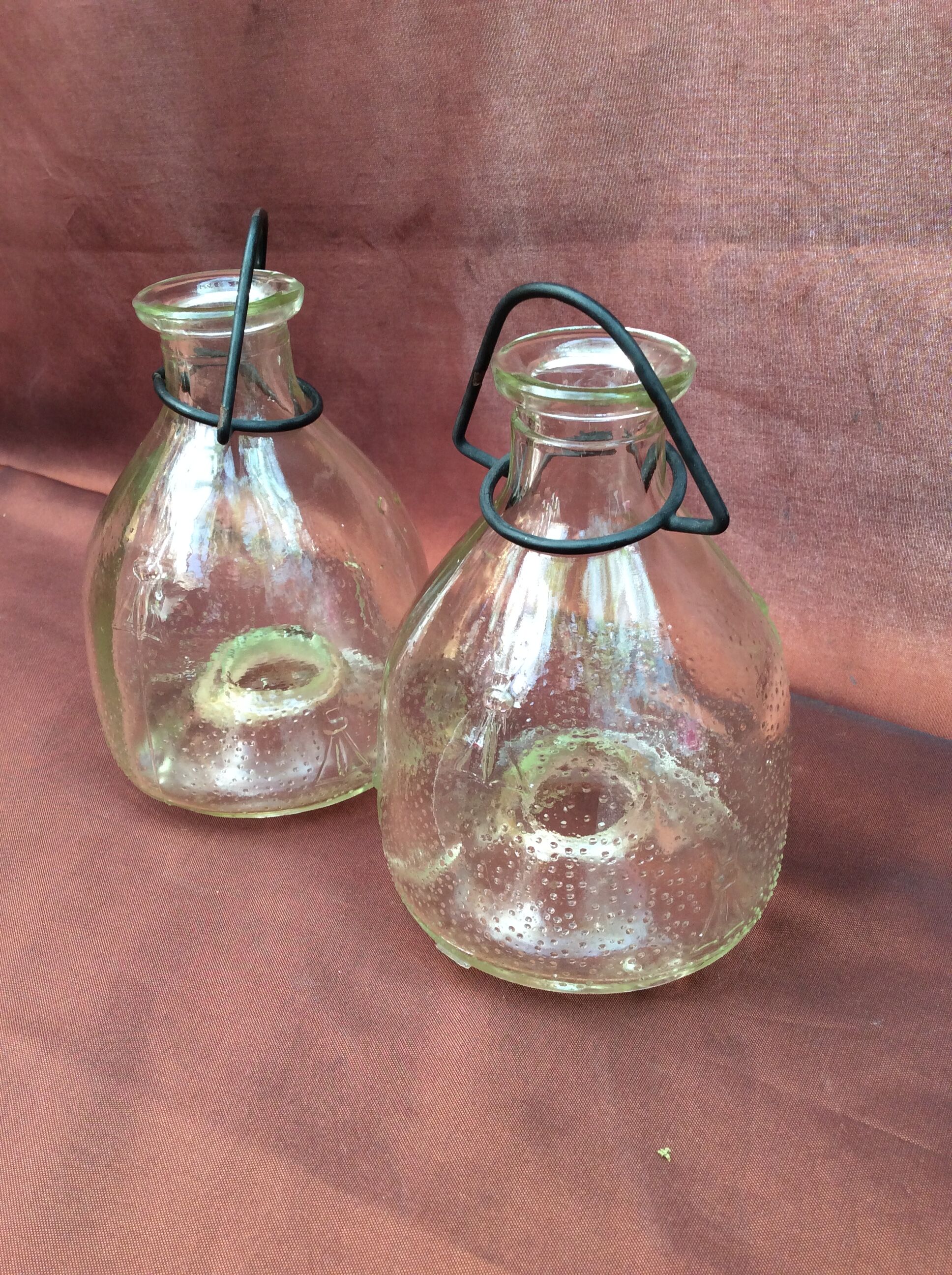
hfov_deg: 44.1
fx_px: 1177
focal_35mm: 32
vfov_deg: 56.9
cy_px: 638
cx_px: 476
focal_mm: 3.3
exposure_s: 1/33
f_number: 2.4
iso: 40
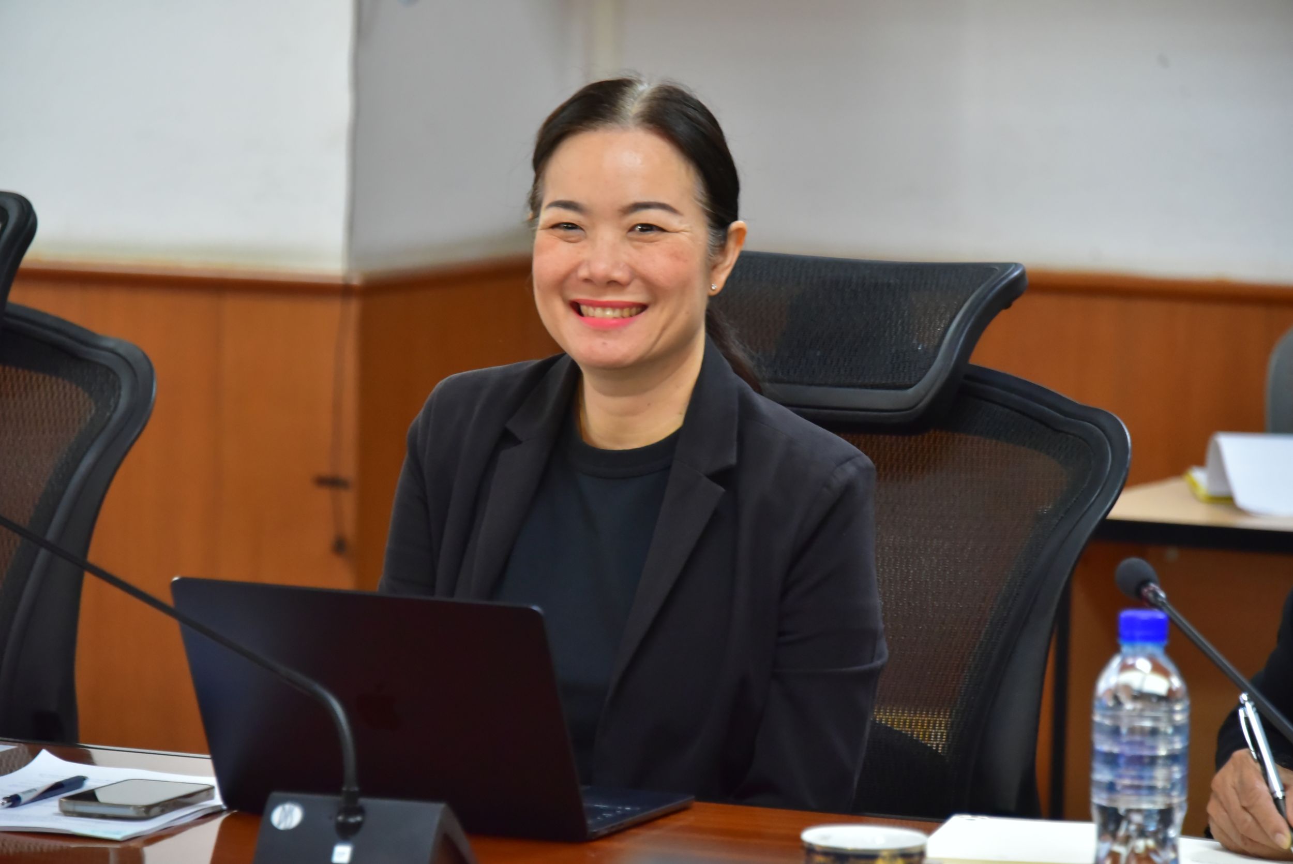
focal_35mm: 200
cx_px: 646
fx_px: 7186
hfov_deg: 10.3
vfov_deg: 6.9
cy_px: 432
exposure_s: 1/160
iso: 6400
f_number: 6.3
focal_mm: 200
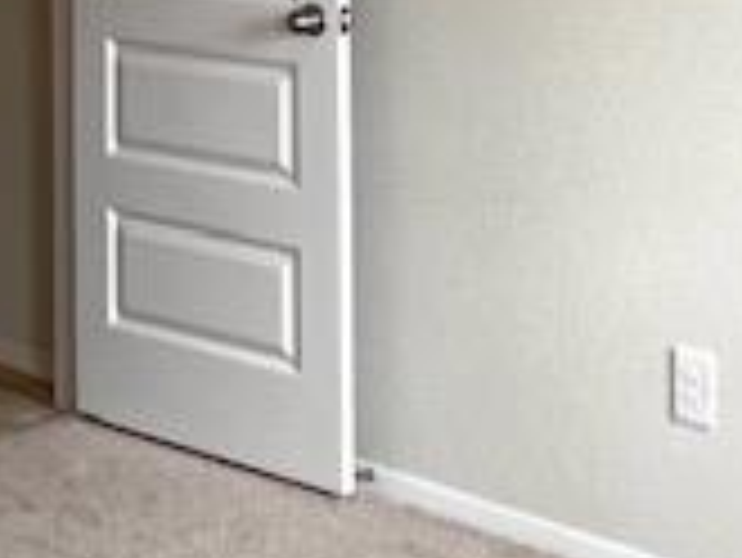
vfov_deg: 14.2
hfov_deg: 19.1
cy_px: -130
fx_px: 2167
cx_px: 85
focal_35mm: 101
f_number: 1.8
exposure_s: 1/120
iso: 80
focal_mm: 4.25
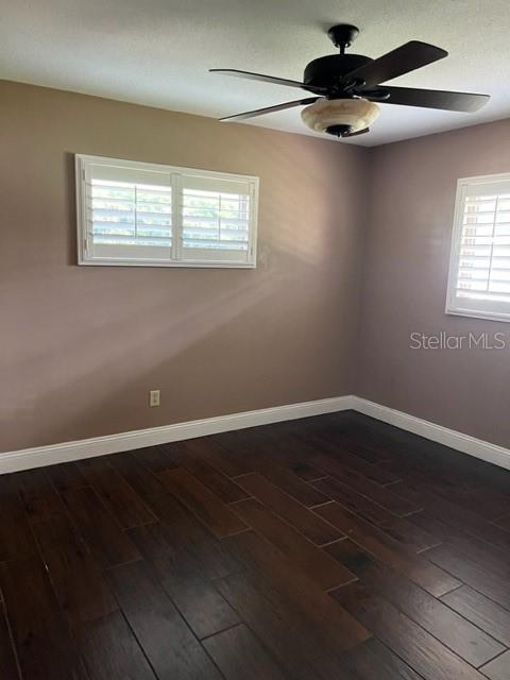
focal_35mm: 26
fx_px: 511
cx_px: 255
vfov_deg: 67.3
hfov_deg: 53.1
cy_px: 340
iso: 500
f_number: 1.5
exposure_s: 1/60
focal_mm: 5.7
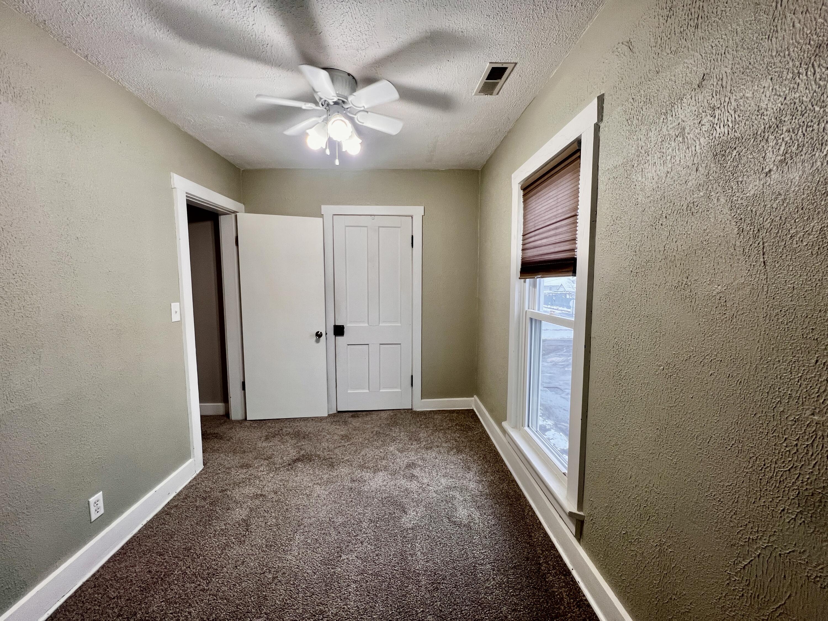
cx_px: 414
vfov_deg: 89.9
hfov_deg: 106.2
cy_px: 310
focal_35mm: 13
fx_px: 311
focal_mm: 1.57
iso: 100
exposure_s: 1/120
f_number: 1.8
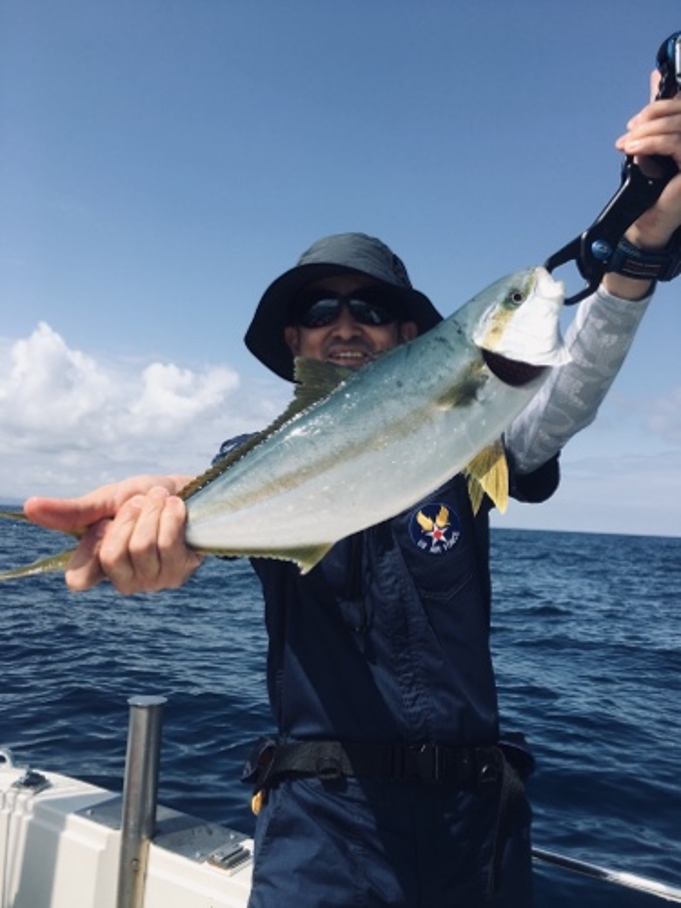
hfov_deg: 48.2
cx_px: 340
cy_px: 454
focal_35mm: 29
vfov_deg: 61.7
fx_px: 761
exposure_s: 1/1350
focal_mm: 4.15
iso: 25
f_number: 2.2
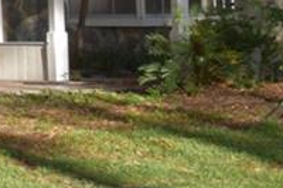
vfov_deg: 4.7
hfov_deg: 6.2
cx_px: -764
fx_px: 2262
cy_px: -177
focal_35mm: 288
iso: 200
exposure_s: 1/500
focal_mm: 24
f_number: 3.8
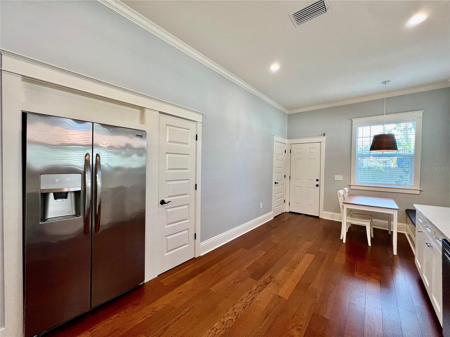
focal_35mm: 13
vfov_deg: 89.9
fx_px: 169
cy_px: 168
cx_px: 225
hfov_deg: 106.2
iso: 64
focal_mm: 1.57
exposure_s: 1/62
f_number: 1.8
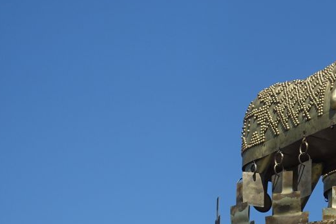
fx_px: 1718
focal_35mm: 184
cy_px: 122
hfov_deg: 11.0
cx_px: 391
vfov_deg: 7.5
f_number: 4
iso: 125
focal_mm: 25.59
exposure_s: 1/200
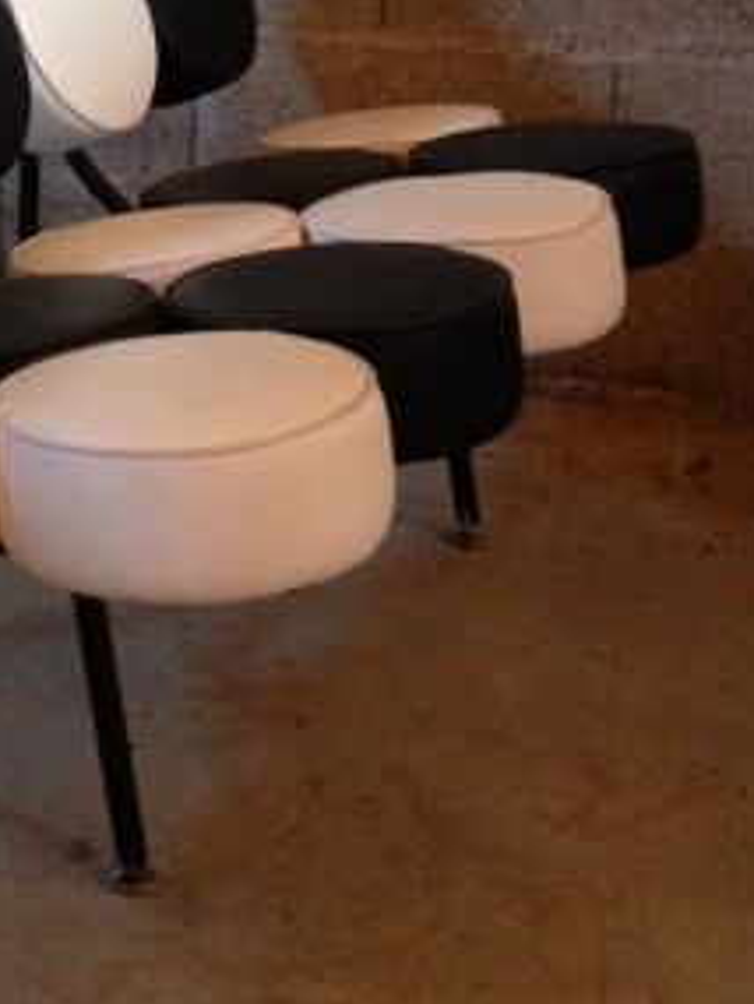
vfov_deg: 25.0
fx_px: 2148
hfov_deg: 19.1
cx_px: -70
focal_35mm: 74
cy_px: -4
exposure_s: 1/17
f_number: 2.4
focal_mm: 4.12
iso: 320
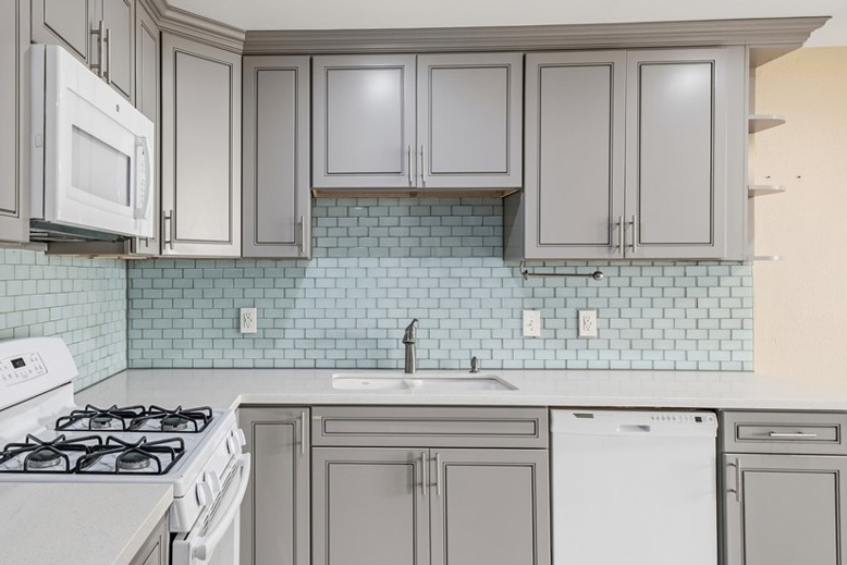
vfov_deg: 51.3
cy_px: 277
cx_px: 302
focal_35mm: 25
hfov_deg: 70.0
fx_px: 588
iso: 400
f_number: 8
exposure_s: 1/2
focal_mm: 12.6
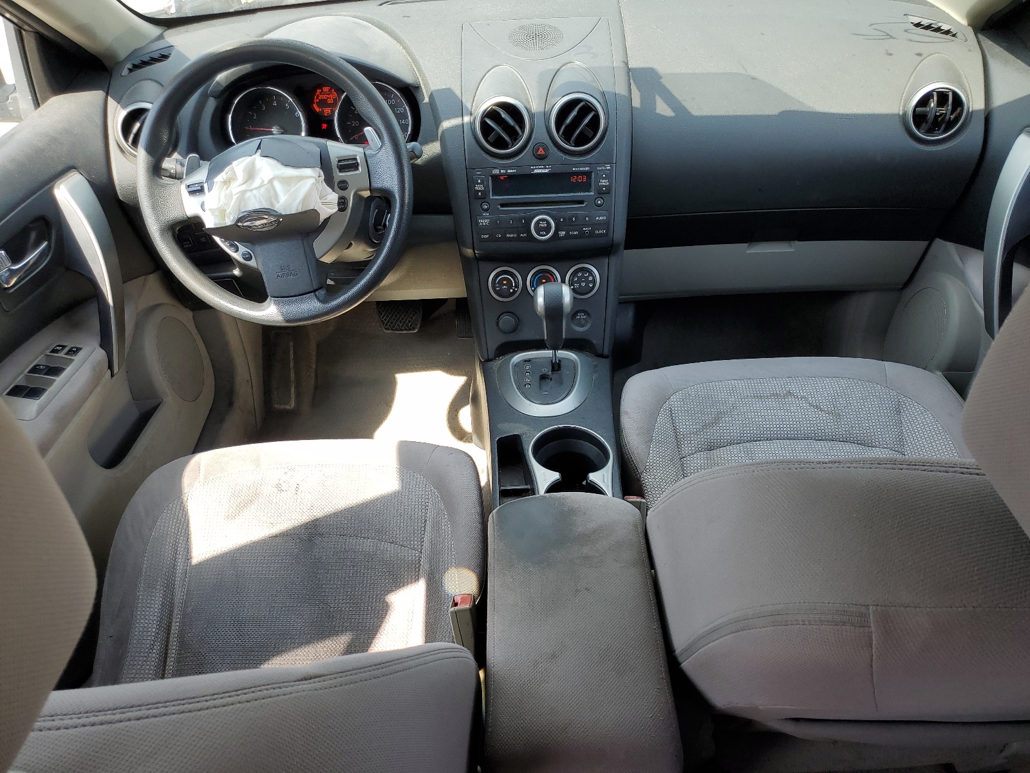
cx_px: 515
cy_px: 386
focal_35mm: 26
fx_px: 774
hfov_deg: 67.3
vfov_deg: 53.1
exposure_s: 1/286
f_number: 1.5
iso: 50
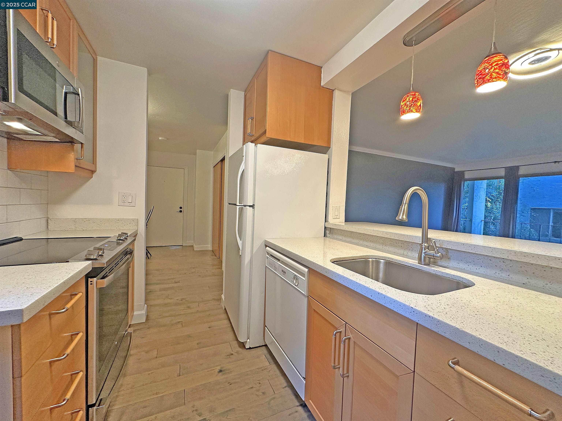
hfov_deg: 102.1
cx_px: 281
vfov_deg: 85.7
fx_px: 227
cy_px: 210
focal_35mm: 14
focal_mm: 2.22
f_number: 2.2
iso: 200
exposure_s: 1/60
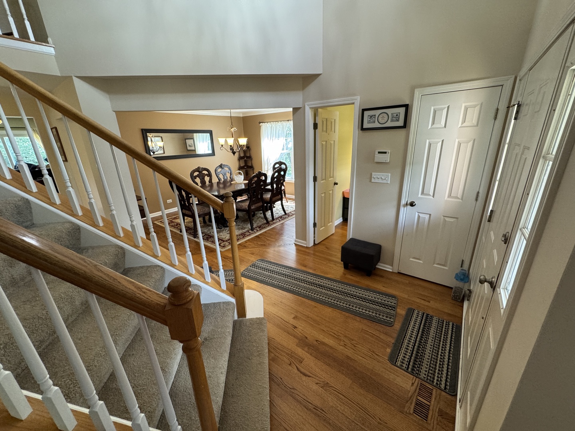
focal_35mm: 14
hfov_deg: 102.1
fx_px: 233
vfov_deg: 85.7
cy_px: 216
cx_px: 288
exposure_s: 1/60
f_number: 2.2
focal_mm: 2.22
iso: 200
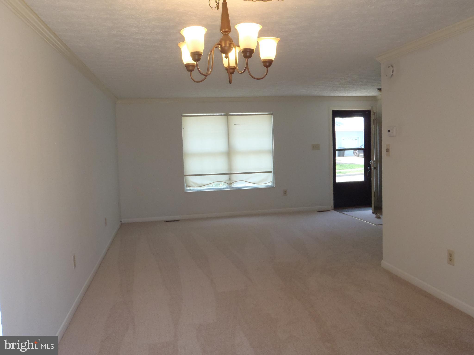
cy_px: 178
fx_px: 383
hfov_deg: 63.4
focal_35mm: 28
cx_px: 237
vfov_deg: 49.7
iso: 250
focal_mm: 5
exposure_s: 1/160
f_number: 3.5
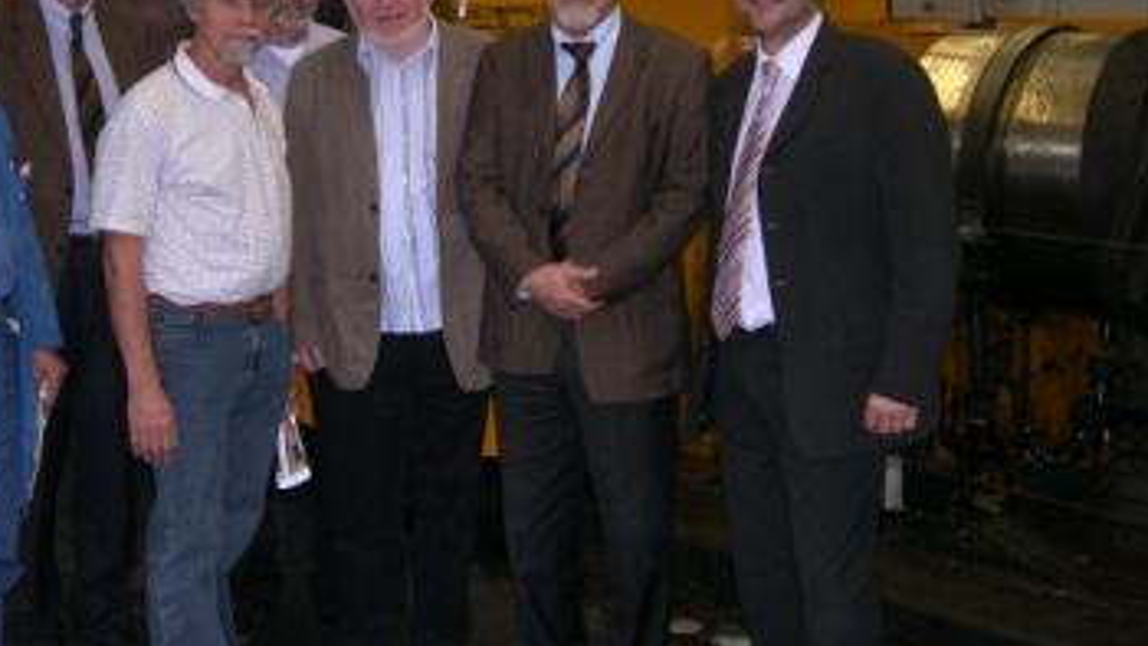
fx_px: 1614
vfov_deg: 22.3
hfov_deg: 39.1
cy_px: 105
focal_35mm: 53
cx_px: 479
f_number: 2.8
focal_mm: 8
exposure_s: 1/60
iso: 175
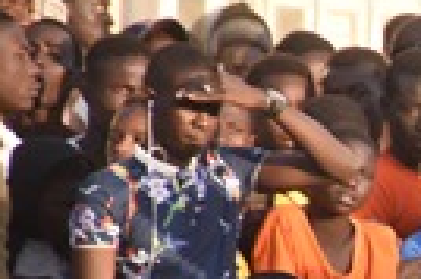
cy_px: 494
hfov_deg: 1.6
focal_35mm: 1252
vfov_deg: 1.1
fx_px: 14624
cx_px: 1244
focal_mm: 140
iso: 1000
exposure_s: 1/640
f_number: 5.6
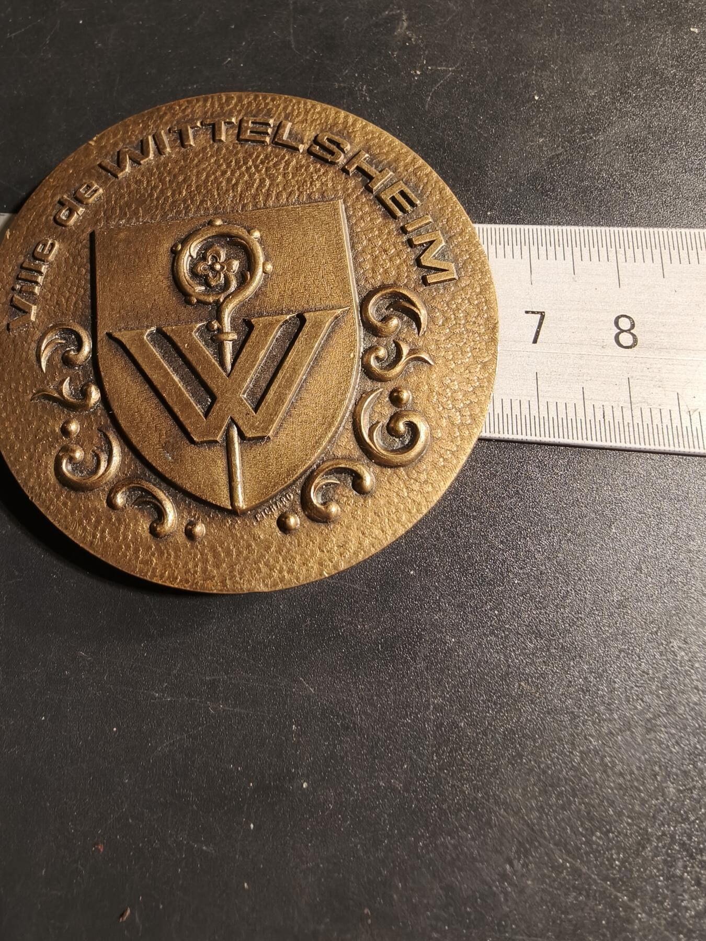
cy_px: 470
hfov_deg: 58.9
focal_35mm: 23
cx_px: 353
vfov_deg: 73.9
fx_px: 625
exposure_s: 1/100
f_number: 2
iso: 160
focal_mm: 2.32
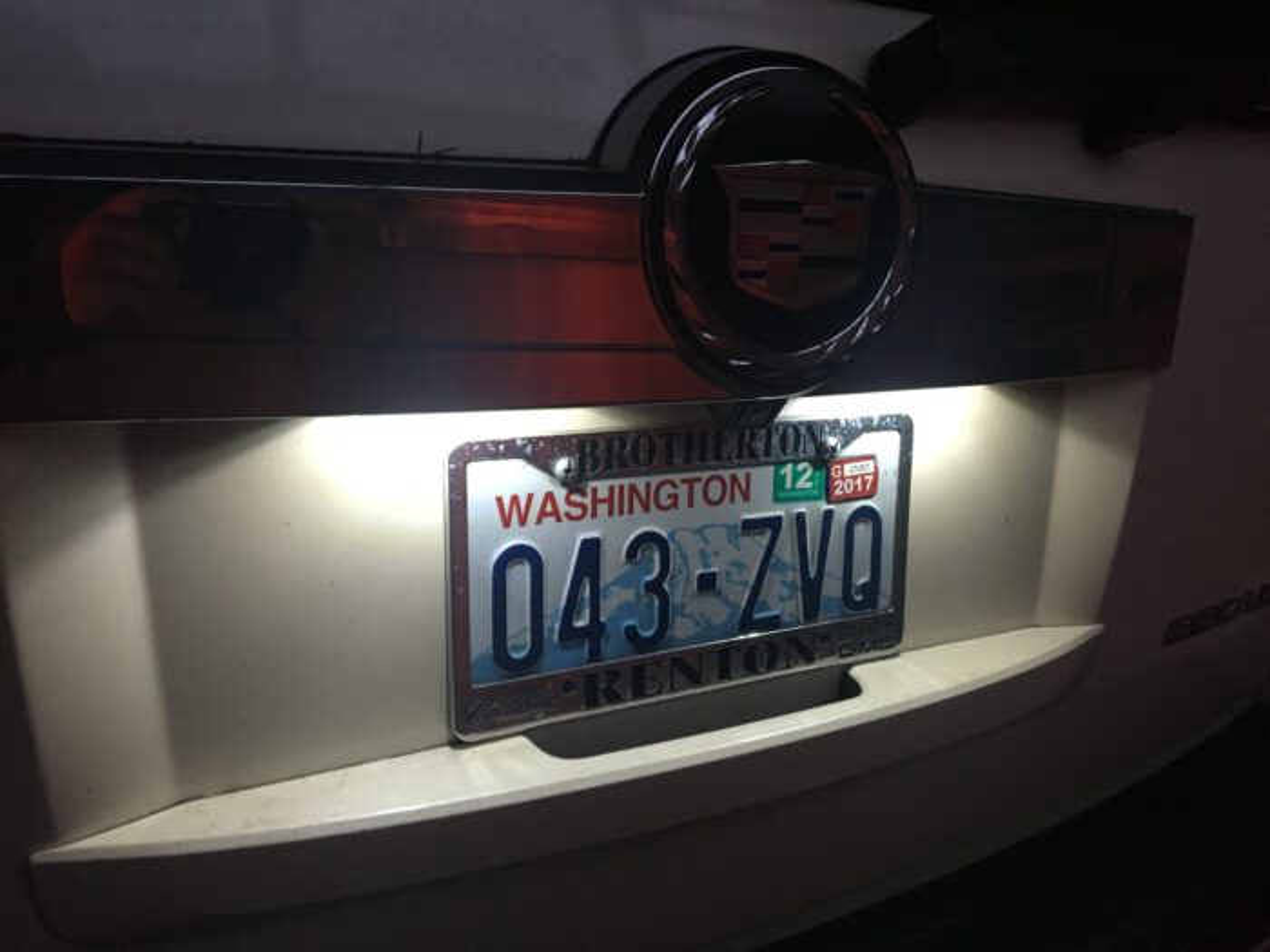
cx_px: 635
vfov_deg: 48.2
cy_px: 476
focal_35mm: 29
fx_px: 1064
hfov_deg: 61.7
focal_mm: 4.15
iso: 200
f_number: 2.2
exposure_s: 1/24
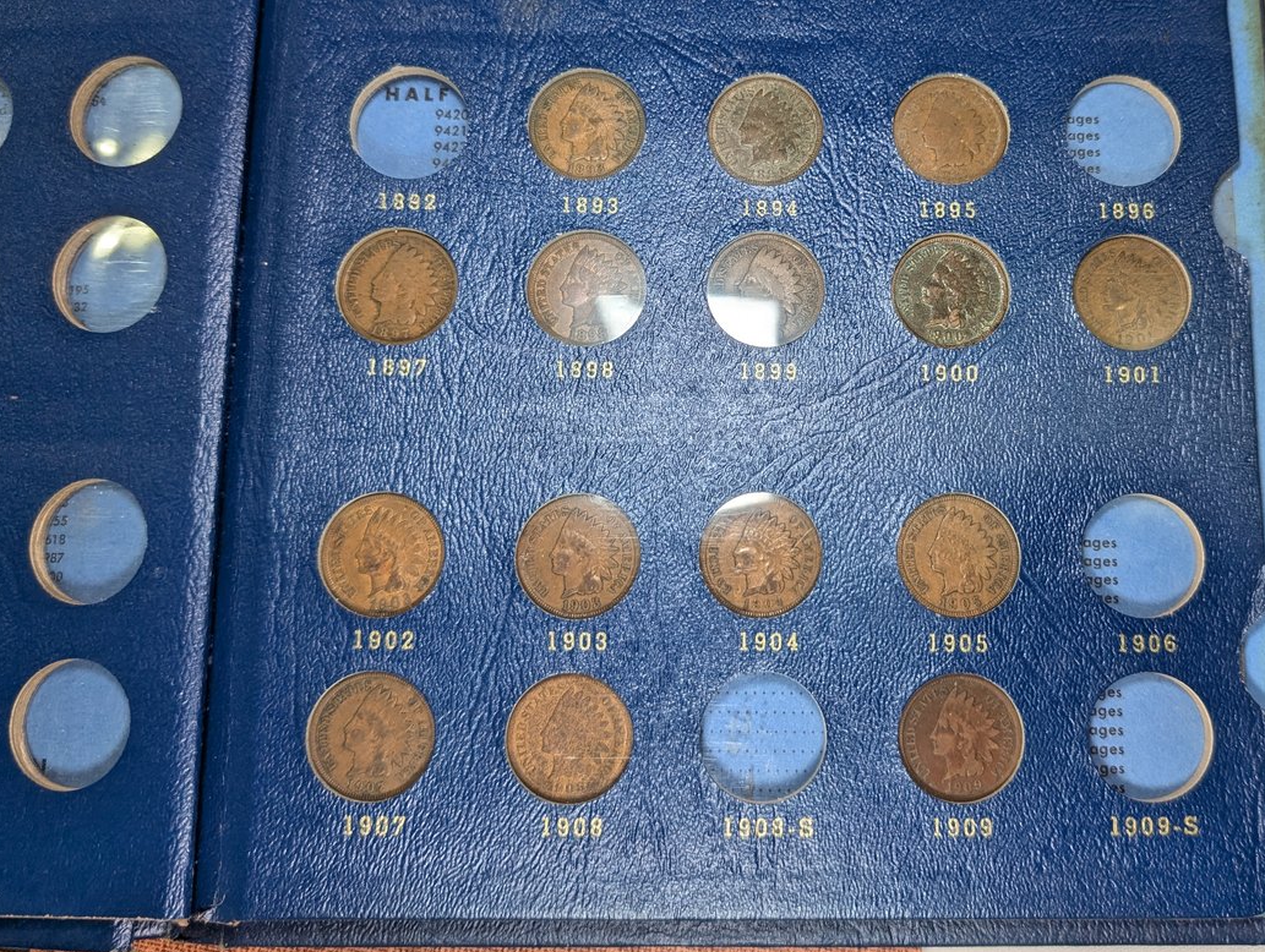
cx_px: 760
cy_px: 360
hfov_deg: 52.2
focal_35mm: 35
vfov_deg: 40.5
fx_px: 1281
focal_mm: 6.9
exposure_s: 1/60
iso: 32
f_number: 1.68
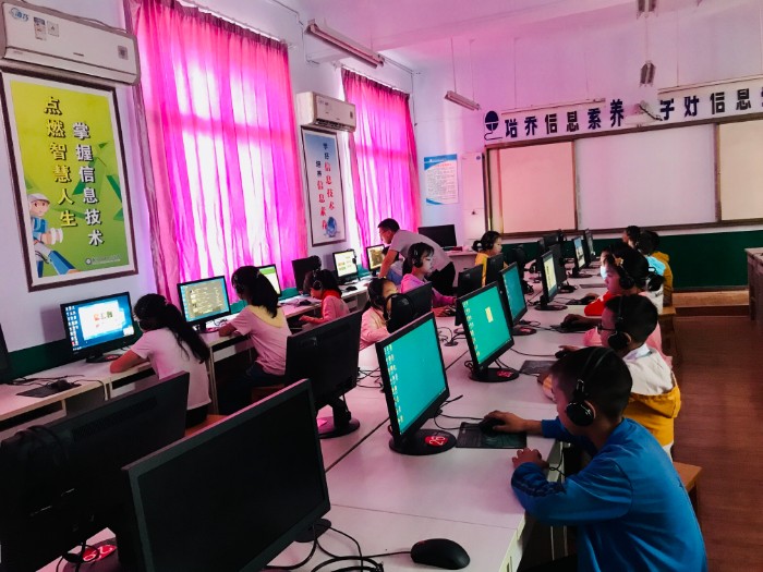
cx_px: 382
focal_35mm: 28
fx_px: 617
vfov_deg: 49.7
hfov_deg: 63.4
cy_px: 286
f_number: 1.8
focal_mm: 3.99
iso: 100
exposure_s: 1/11
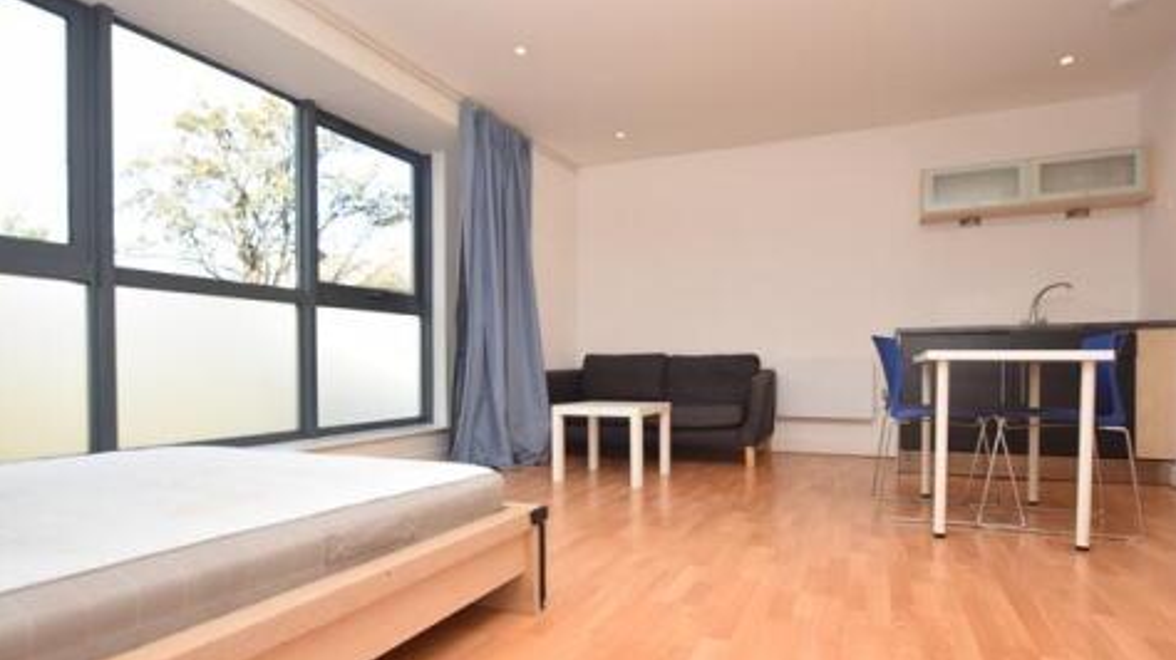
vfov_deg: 54.3
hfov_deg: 85.2
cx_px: 588
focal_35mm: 21
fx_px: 640
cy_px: 383
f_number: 5.6
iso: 320
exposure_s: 1/125
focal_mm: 13
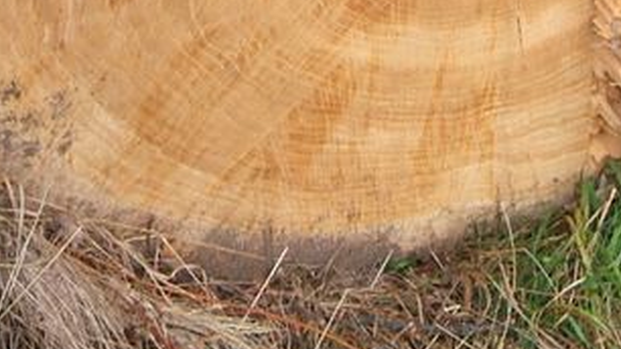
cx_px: 562
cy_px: -195
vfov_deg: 11.0
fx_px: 1729
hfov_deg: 20.0
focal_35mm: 105
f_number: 5.6
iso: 800
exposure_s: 1/45
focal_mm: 20
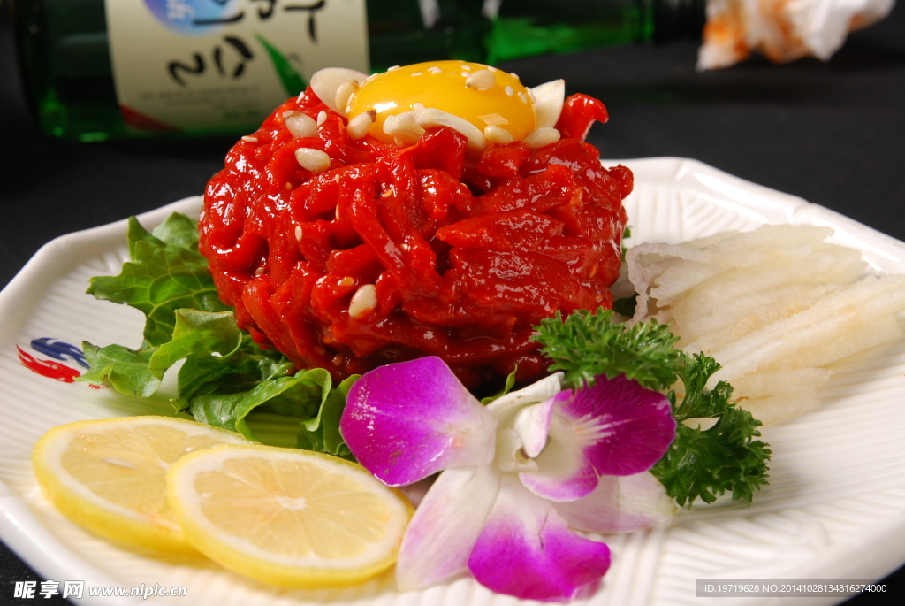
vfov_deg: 18.2
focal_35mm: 75
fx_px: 1887
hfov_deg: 27.0
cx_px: 452
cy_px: 303
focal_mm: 50
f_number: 8
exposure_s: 1/125
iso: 200
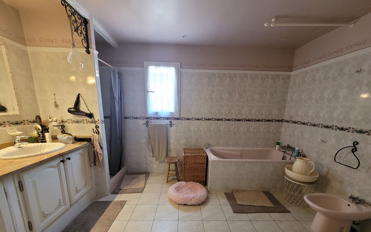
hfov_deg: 105.3
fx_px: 142
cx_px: 187
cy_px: 139
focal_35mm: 14
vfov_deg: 77.8
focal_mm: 1.74
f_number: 2.2
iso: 320
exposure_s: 1/50
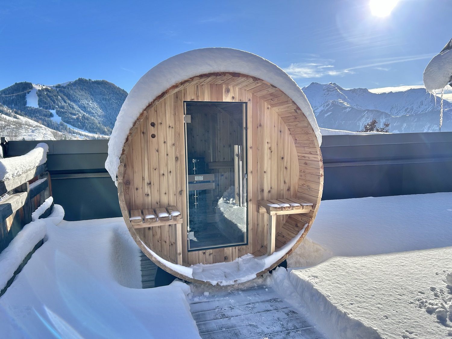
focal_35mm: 26
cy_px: 170
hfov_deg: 67.3
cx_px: 226
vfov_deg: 53.1
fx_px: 339
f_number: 1.5
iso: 50
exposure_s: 1/3165
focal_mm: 5.7
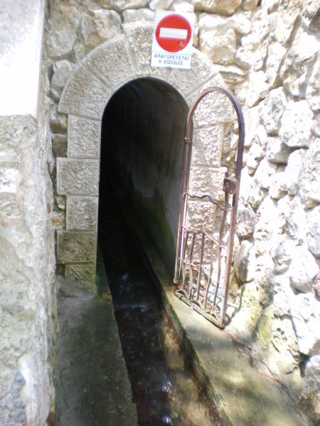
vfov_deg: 51.4
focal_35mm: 36
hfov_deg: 39.7
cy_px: 213
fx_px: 444
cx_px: 160
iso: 125
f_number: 3.1
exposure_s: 1/50
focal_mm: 6.3
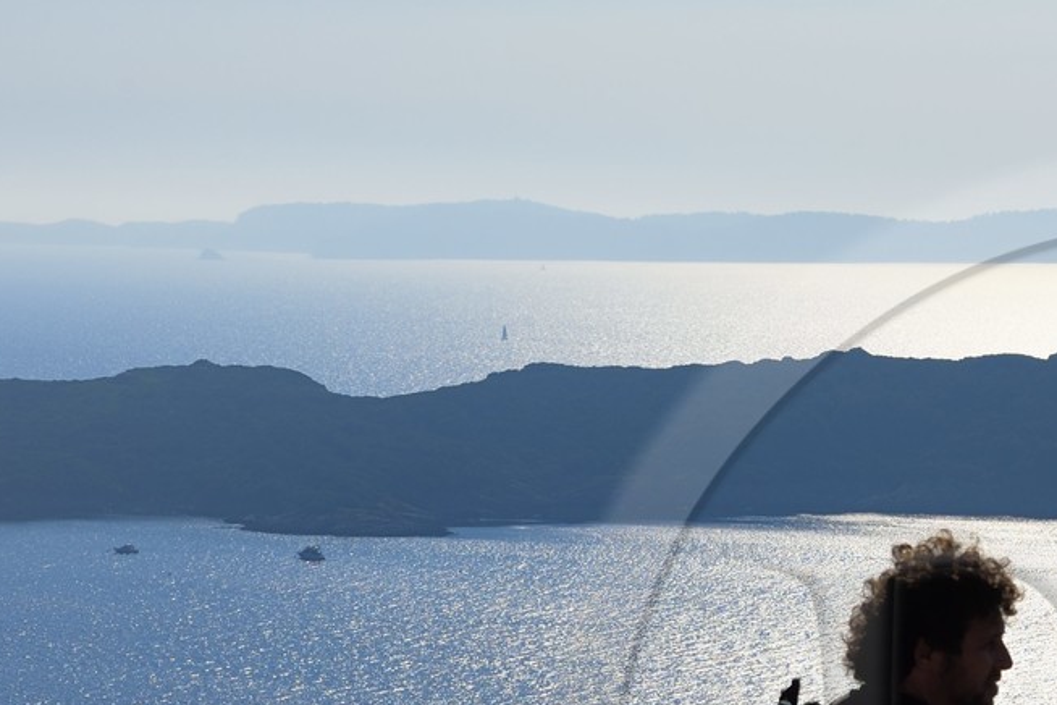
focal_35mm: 137
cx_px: 1204
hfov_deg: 14.6
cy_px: 821
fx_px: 4022
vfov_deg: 9.9
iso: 200
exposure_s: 1/1000
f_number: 11
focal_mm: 56
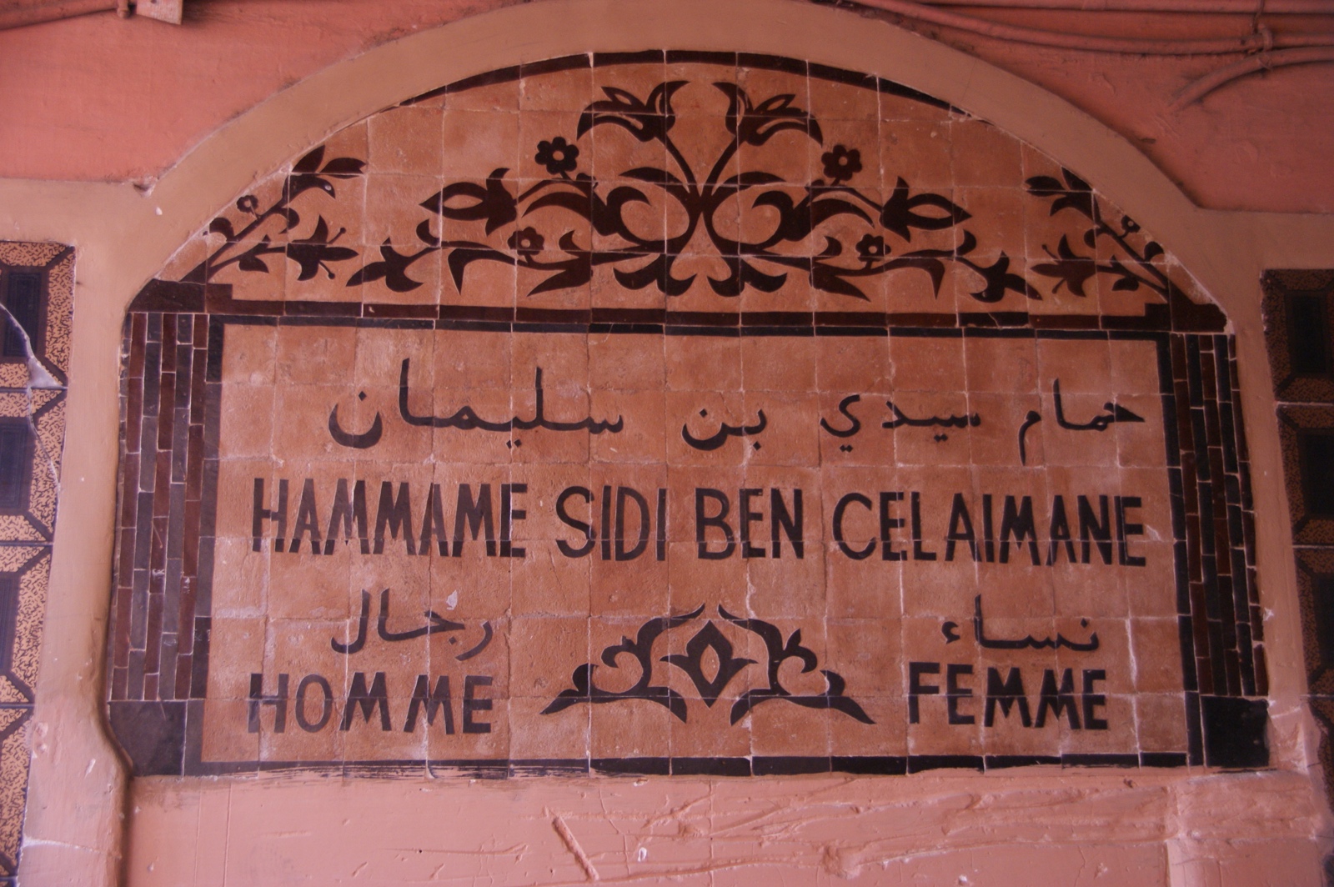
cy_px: 444
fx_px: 1666
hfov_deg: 43.6
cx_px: 667
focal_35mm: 45
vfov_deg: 29.8
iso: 400
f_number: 4
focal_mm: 30
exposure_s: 1/60
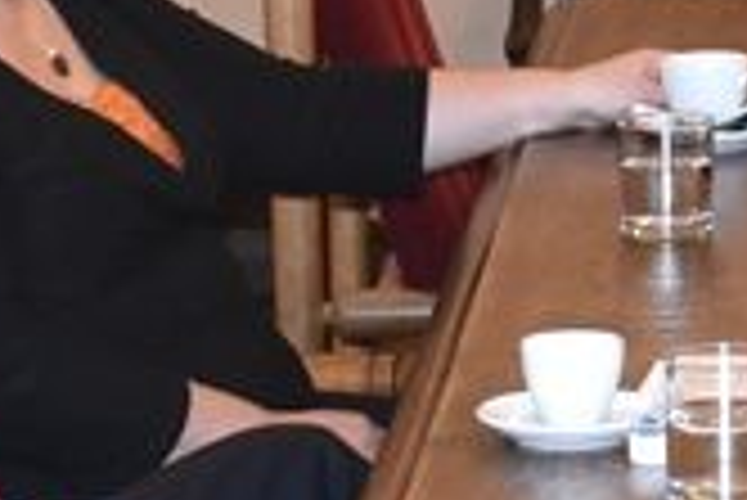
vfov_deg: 5.9
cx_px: 1080
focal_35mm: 231
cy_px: -214
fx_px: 4799
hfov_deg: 8.7
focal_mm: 25
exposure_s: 1/60
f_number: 5
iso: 1800
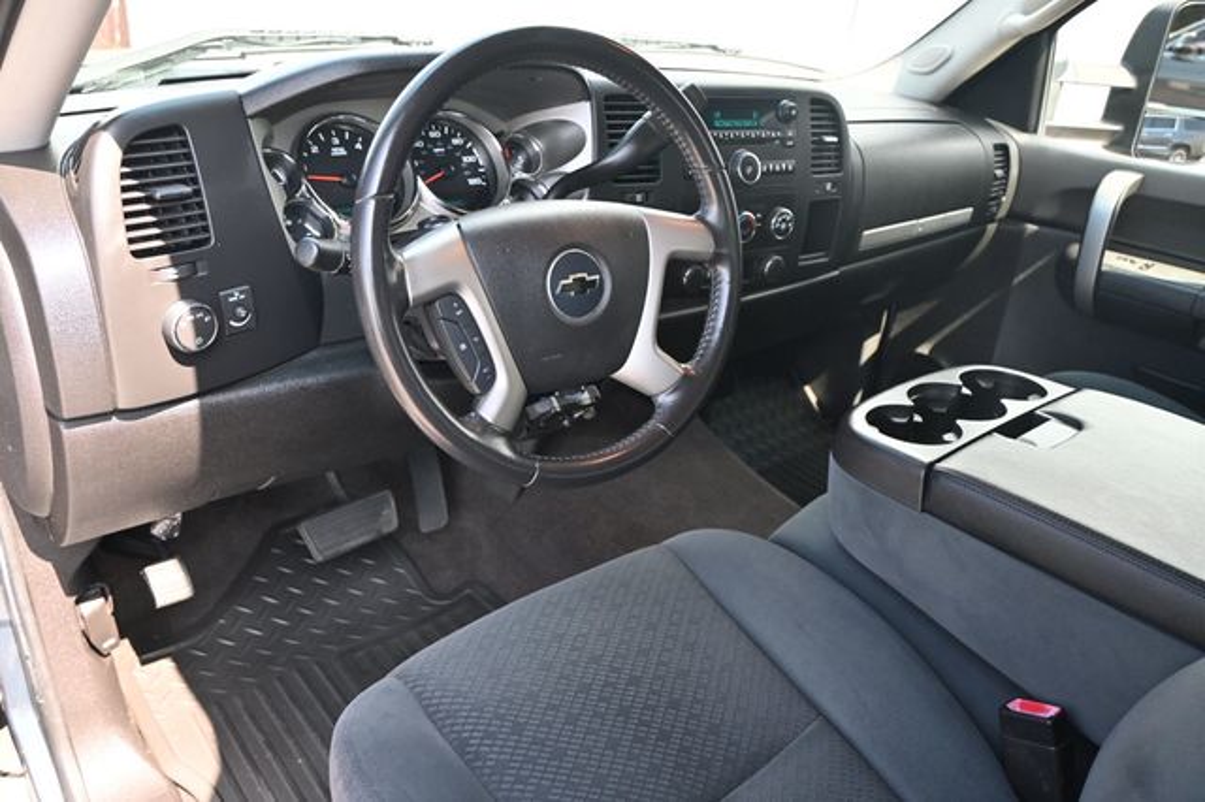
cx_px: 602
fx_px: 928
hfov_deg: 66.0
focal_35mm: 28
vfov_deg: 46.7
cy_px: 401
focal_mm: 18.5
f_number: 3.8
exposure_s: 1/125
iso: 500
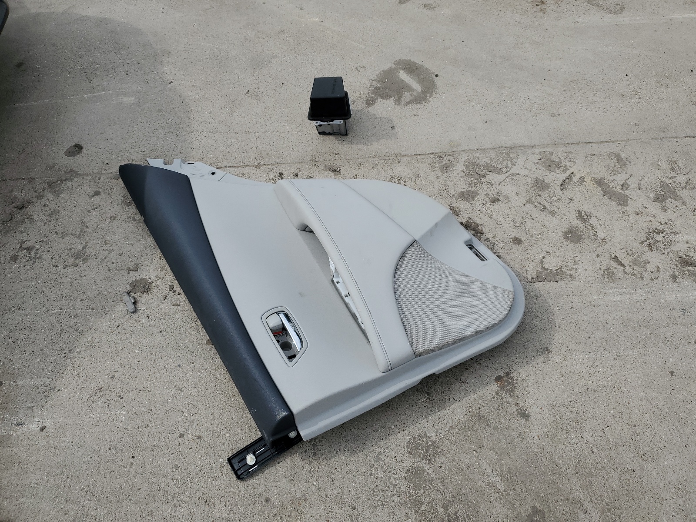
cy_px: 261
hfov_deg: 67.3
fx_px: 523
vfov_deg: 53.1
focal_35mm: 26
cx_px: 348
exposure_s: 1/3333
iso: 50
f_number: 1.5
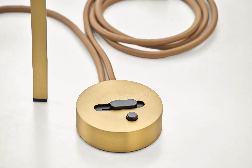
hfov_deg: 11.2
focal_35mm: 184
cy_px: 84
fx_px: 1288
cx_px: 126
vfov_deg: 7.5
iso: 100
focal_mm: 184
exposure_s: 1/5
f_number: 5.6
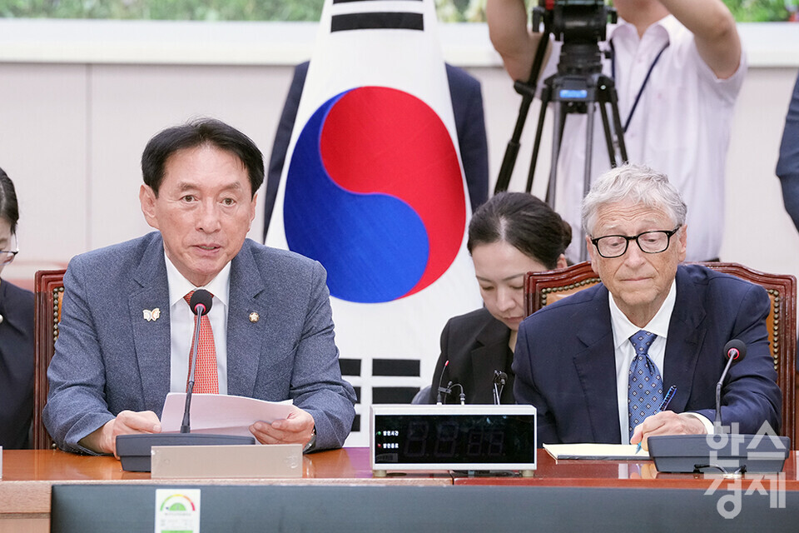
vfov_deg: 6.9
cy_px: 266
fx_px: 4439
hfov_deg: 10.3
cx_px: 400
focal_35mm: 200
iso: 3200
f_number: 5.6
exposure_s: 1/125
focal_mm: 200
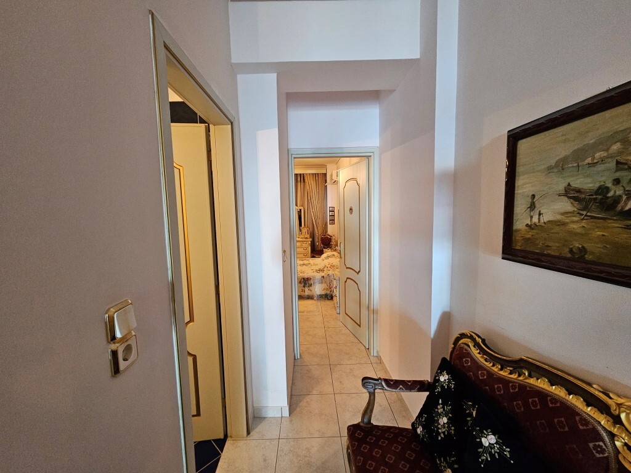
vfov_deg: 89.9
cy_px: 236
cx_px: 316
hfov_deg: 106.2
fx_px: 237
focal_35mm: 13
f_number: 2.2
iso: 640
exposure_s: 1/33.3
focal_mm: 2.2
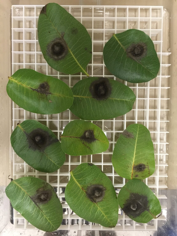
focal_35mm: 29
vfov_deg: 61.7
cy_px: 118
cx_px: 88
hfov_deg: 48.2
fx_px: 198
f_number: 2.2
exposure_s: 1/15
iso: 100
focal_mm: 4.15
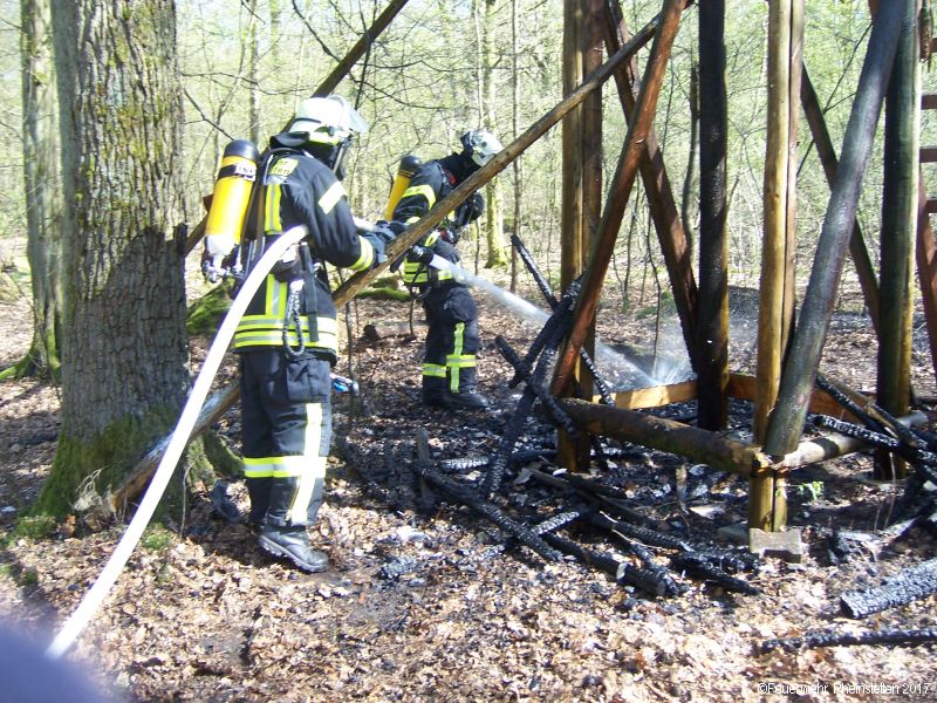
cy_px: 352
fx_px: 974
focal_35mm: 36
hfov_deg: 51.4
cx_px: 468
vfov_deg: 39.7
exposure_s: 1/80
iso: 80
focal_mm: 6.2
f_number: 2.8
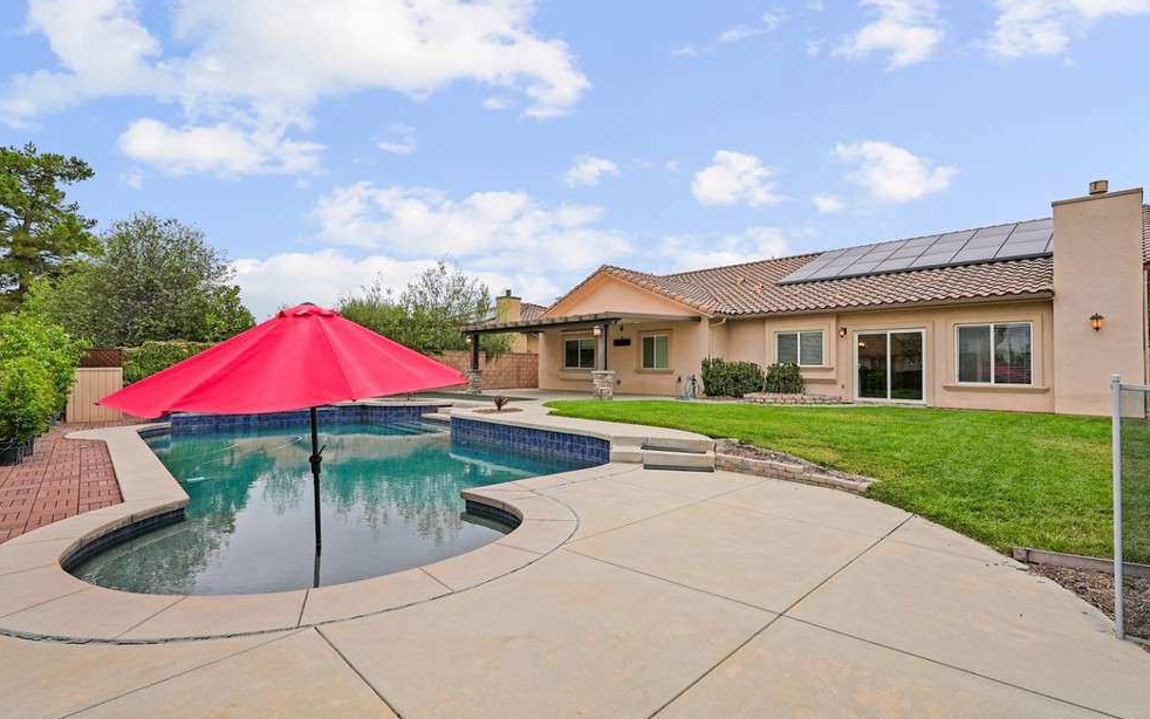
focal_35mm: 17
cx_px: 576
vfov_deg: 68.0
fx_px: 533
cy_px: 357
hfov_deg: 94.4
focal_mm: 16
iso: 100
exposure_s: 1/250
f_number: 5.6
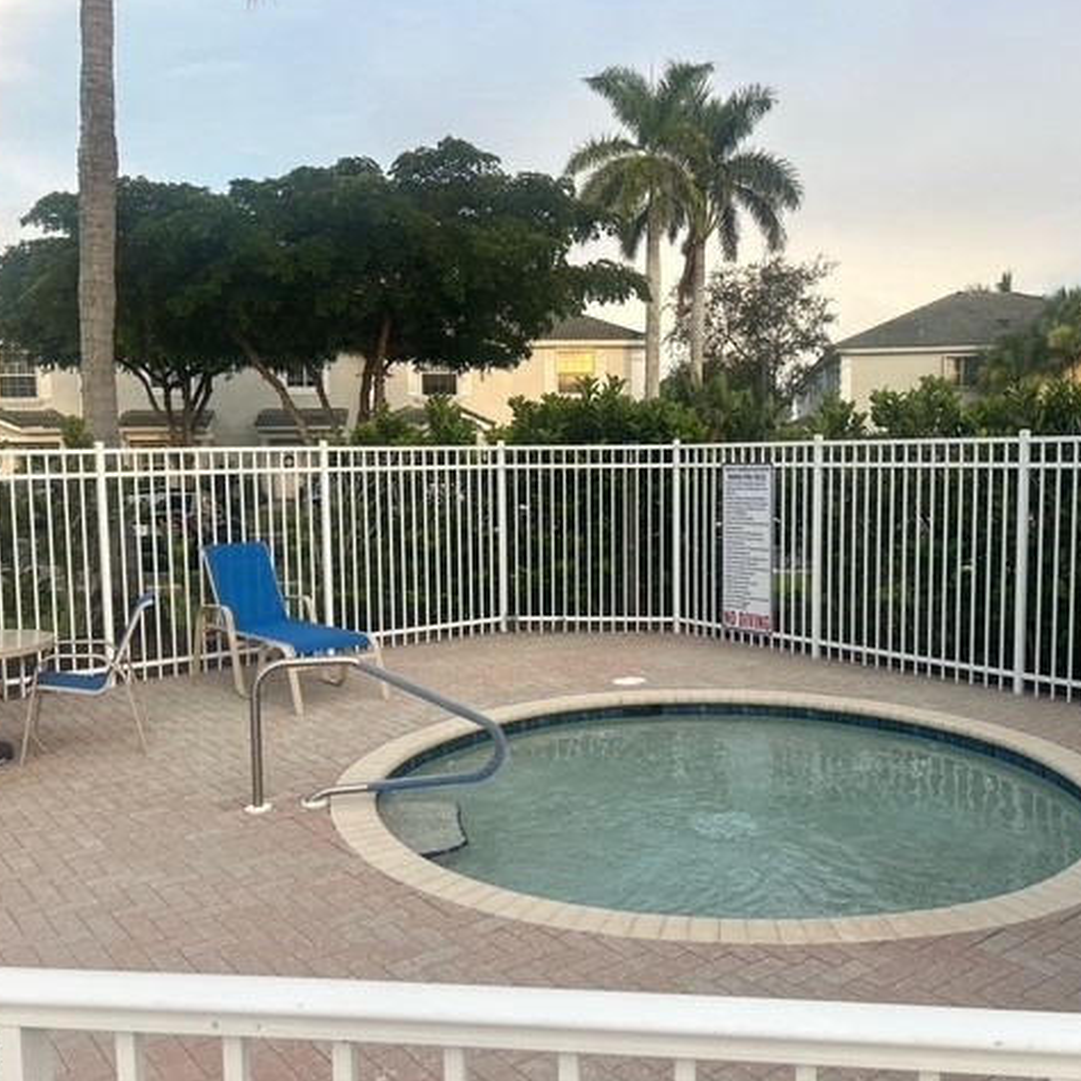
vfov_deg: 52.5
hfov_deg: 52.5
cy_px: 538
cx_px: 586
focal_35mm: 31
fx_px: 1095
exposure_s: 1/476
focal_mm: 5.7
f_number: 1.5
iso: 50
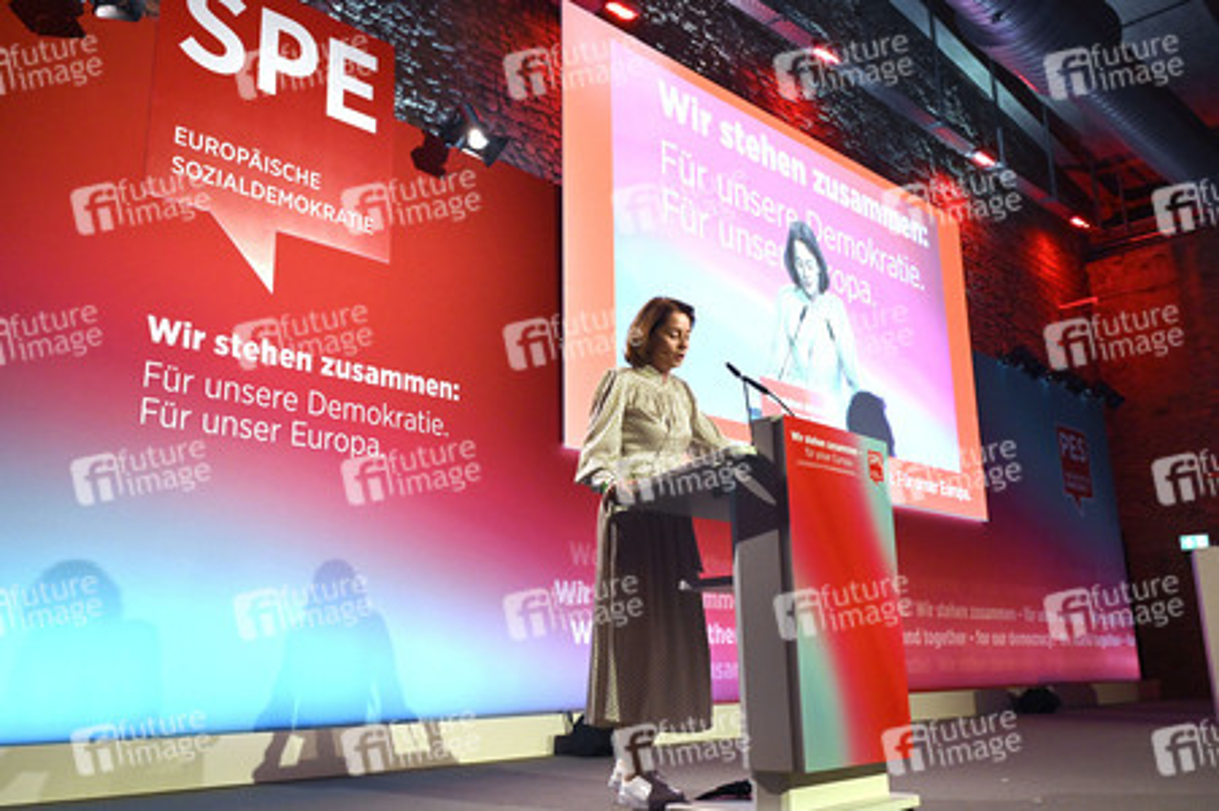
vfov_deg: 41.7
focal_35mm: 32
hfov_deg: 59.5
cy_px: 406
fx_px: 1066
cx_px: 610
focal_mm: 31.5
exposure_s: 1/250
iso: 4000
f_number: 5
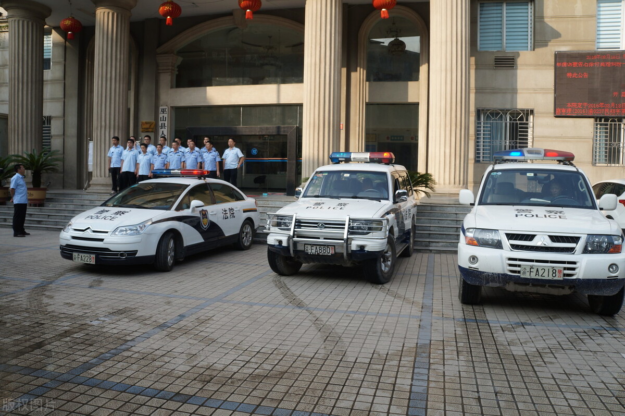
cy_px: 208
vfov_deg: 47.9
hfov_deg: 67.4
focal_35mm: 27
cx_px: 312
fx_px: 468
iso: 200
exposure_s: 1/200
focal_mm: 18
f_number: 8
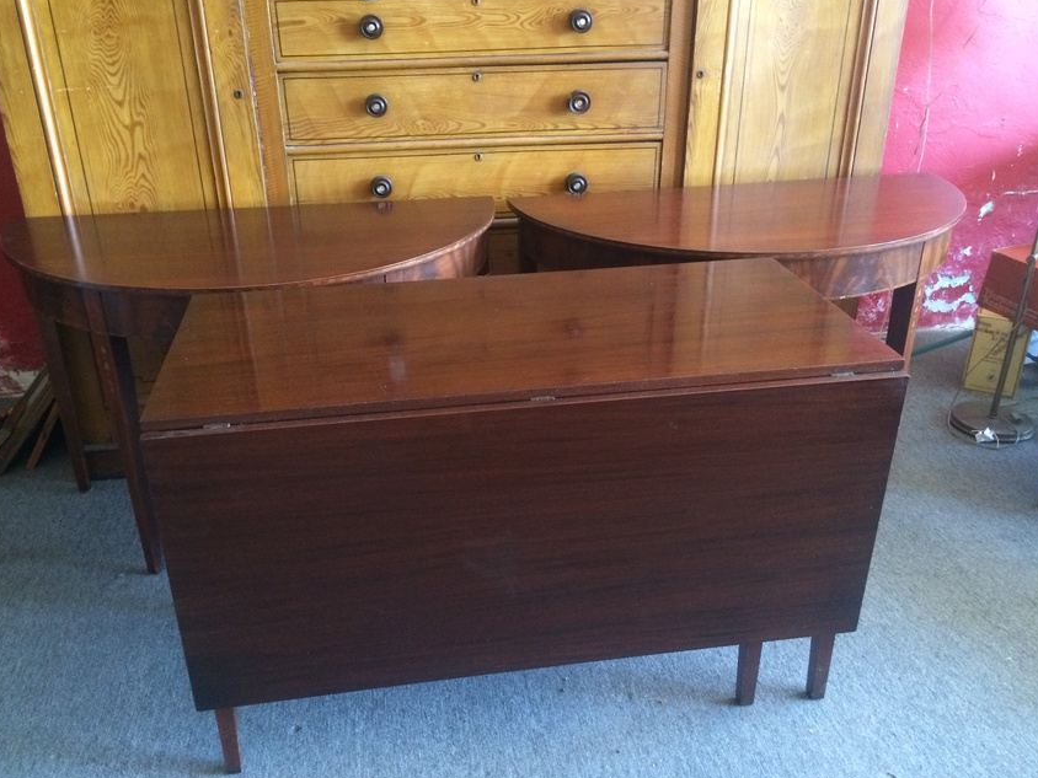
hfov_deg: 56.8
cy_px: 383
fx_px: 960
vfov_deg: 44.2
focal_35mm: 32
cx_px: 507
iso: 320
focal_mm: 4.12
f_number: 2.2
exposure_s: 1/20
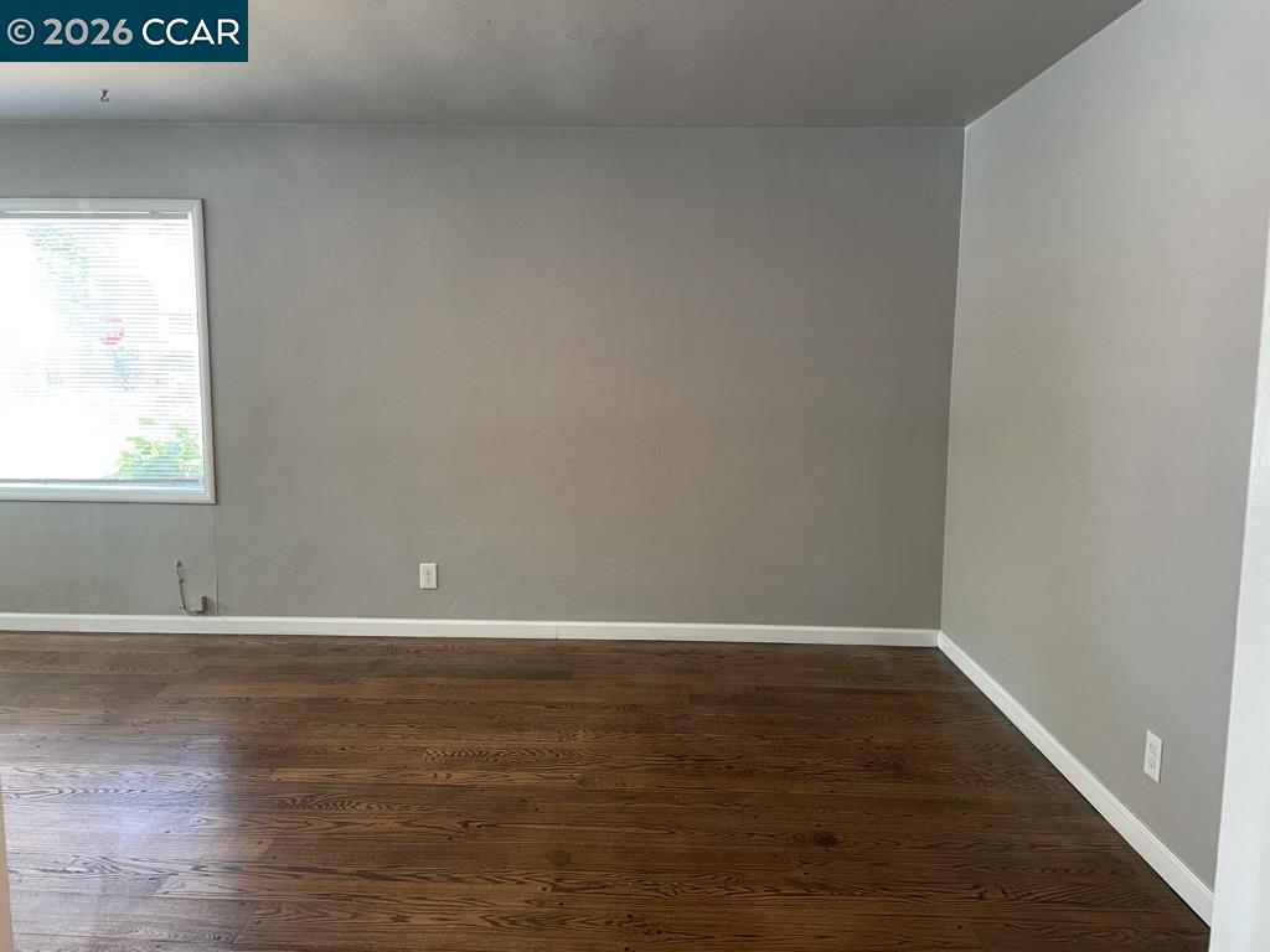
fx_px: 954
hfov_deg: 67.3
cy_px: 476
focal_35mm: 26
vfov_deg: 53.1
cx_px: 635
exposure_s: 1/60
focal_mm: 4.2
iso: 125
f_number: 1.6
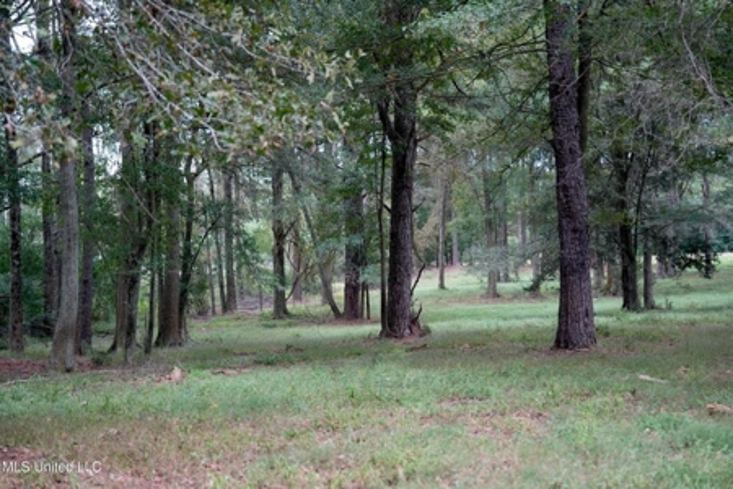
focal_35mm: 70
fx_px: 1425
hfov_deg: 28.8
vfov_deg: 19.5
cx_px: 366
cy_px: 244
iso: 400
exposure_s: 1/320
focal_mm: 70
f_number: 2.8
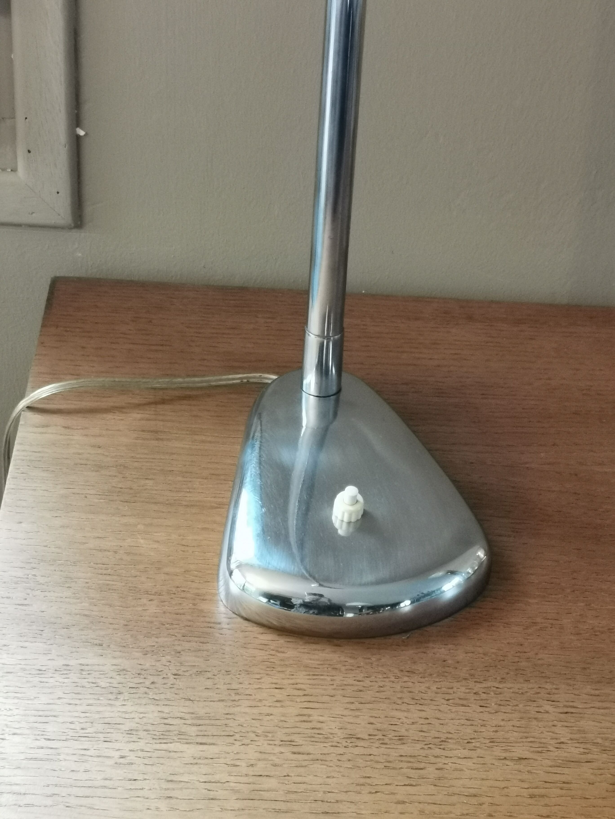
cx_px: 308
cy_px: 410
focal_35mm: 77
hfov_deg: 19.1
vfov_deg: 25.3
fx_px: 1824
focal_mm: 5.56
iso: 320
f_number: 1.6
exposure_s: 1/50
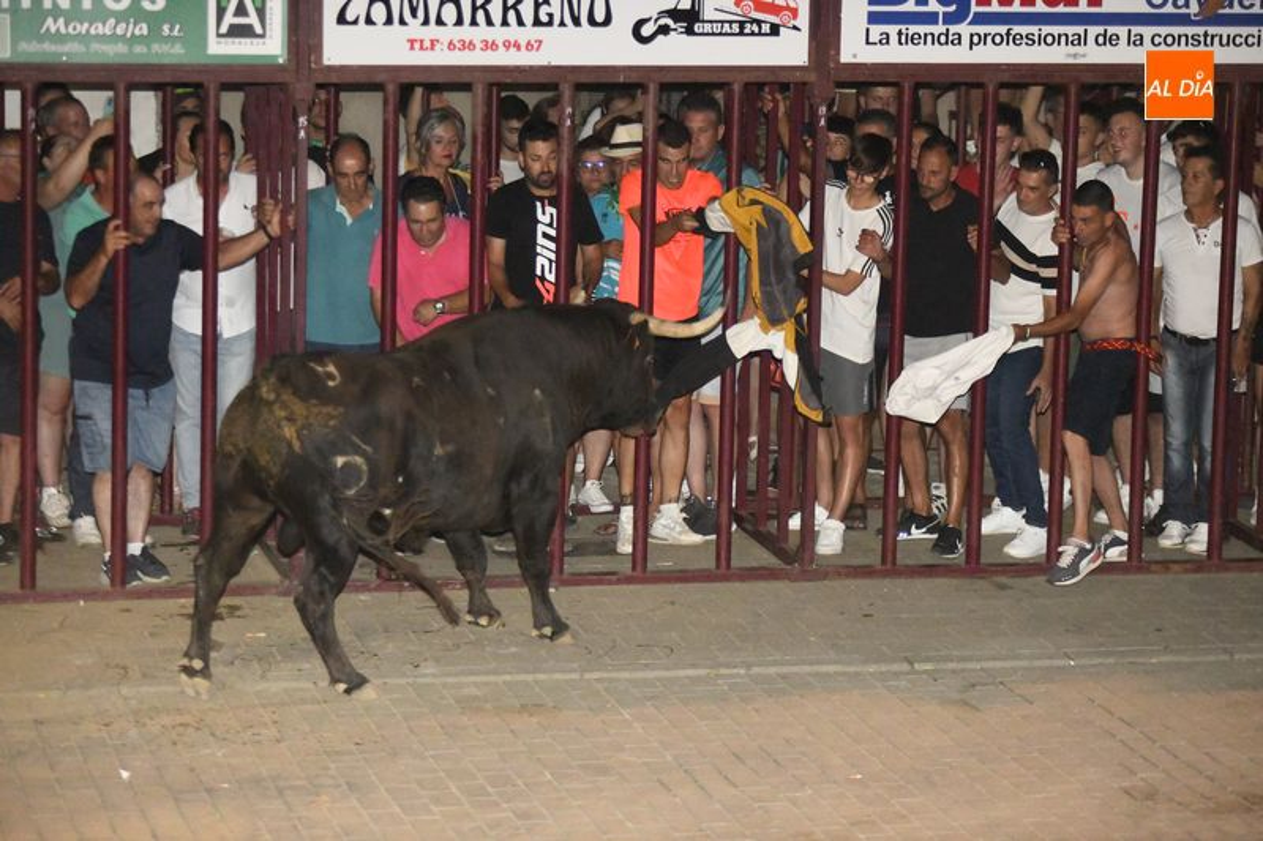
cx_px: 632
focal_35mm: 120
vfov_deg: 11.4
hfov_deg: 17.1
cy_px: 420
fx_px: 4209
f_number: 2.8
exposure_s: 1/250
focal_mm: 120
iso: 25600
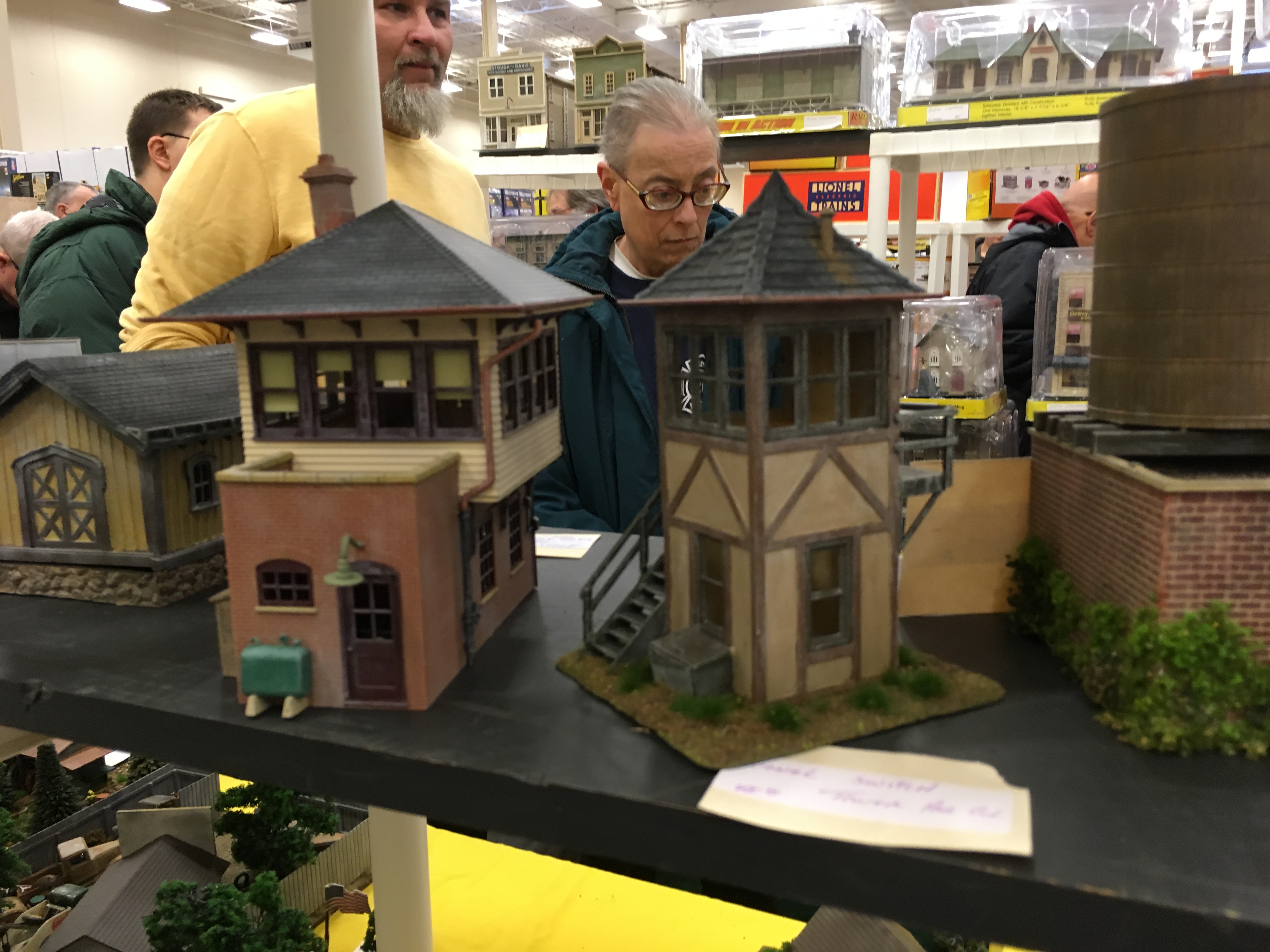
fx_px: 1064
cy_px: 476
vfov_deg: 48.2
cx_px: 635
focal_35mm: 29
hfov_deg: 61.7
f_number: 2.2
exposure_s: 1/30
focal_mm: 4.15
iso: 100
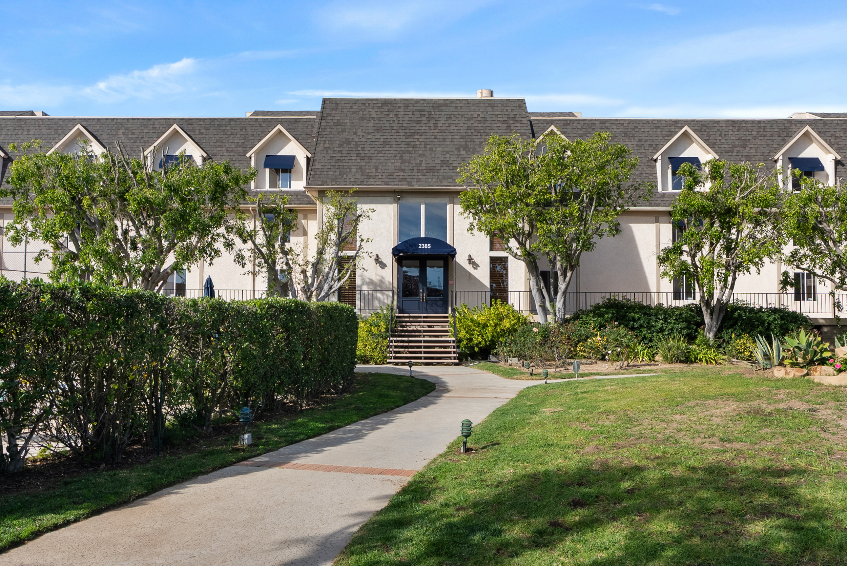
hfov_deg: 63.6
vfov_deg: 45.0
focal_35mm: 29
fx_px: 683
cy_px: 283
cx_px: 424
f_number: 9
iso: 250
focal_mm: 19.5
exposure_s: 1/100
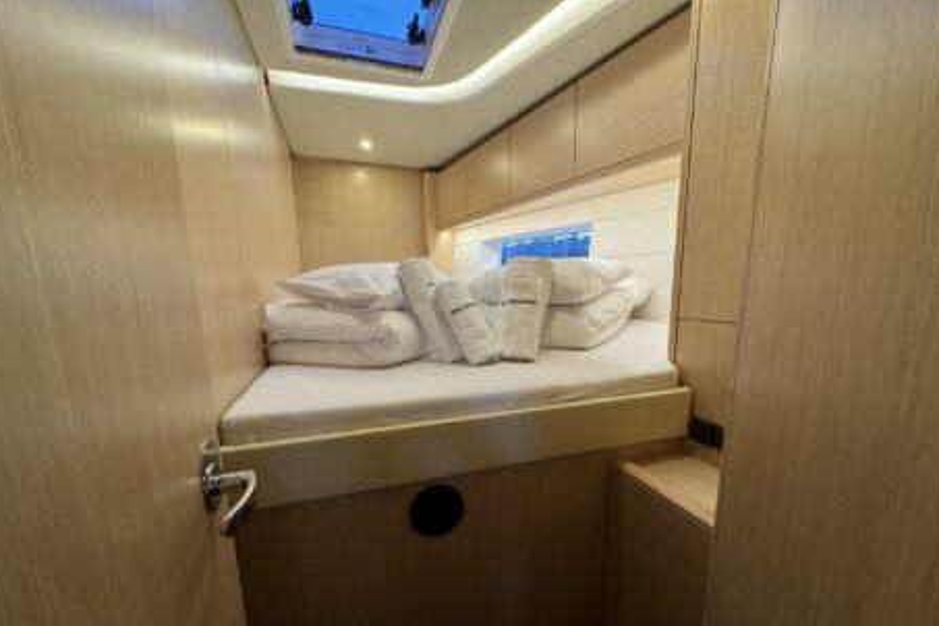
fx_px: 391
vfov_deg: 76.9
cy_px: 359
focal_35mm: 15
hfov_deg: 100.4
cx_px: 472
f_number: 2.2
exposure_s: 1/99
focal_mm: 2.22
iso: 250
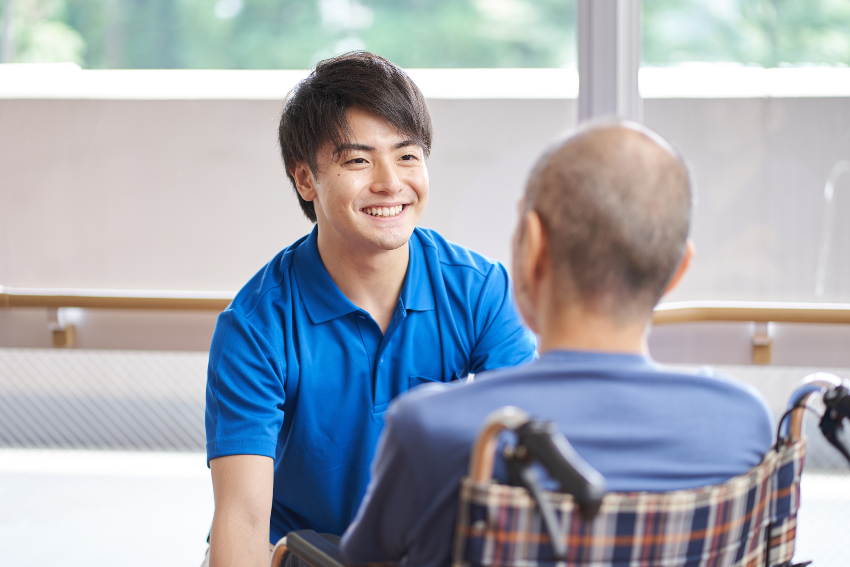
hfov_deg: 23.9
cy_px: 284
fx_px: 2007
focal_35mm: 85
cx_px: 425
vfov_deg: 16.1
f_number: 2
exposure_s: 1/125
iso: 200
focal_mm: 85
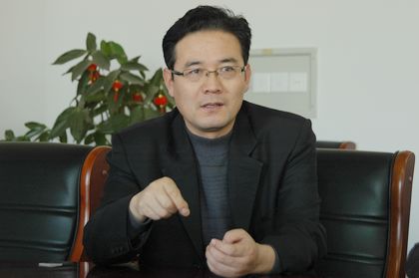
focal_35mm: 128
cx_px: 210
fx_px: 1482
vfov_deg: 10.7
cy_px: 139
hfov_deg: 16.1
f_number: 5.6
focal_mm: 85
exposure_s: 1/25
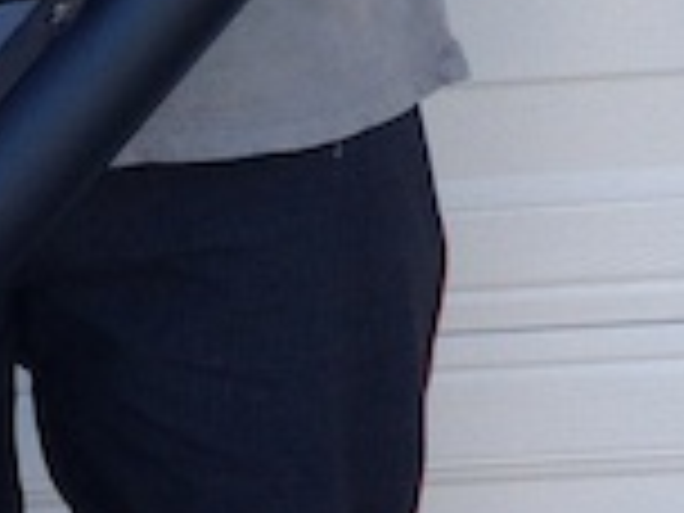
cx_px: -68
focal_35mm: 174
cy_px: -162
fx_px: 3438
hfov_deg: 11.2
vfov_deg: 8.4
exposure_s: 1/201
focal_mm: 4.12
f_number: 2.4
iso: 50
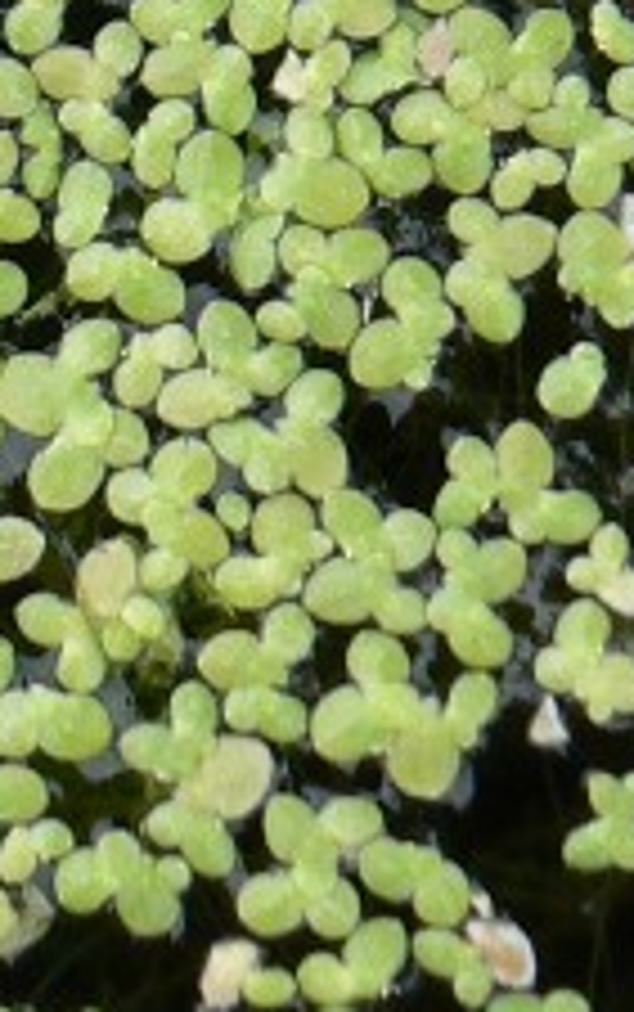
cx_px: -526
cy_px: -1217
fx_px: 4994
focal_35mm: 181
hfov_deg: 7.1
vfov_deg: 10.4
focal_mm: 6
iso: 80
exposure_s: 1/125
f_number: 5.6
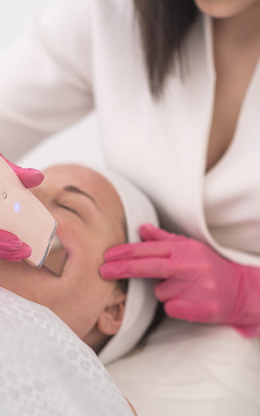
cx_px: 122
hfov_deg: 10.2
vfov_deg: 16.2
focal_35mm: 129
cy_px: 208
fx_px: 1462
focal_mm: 56
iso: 320
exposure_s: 1/125
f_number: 1.4
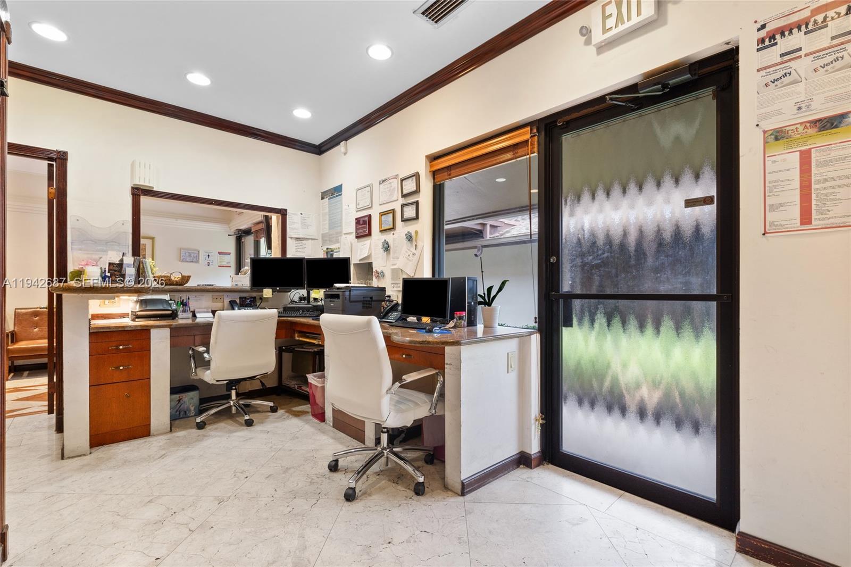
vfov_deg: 73.7
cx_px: 426
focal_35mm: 16
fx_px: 378
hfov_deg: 96.7
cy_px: 284
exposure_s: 1.3
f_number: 13
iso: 250
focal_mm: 16
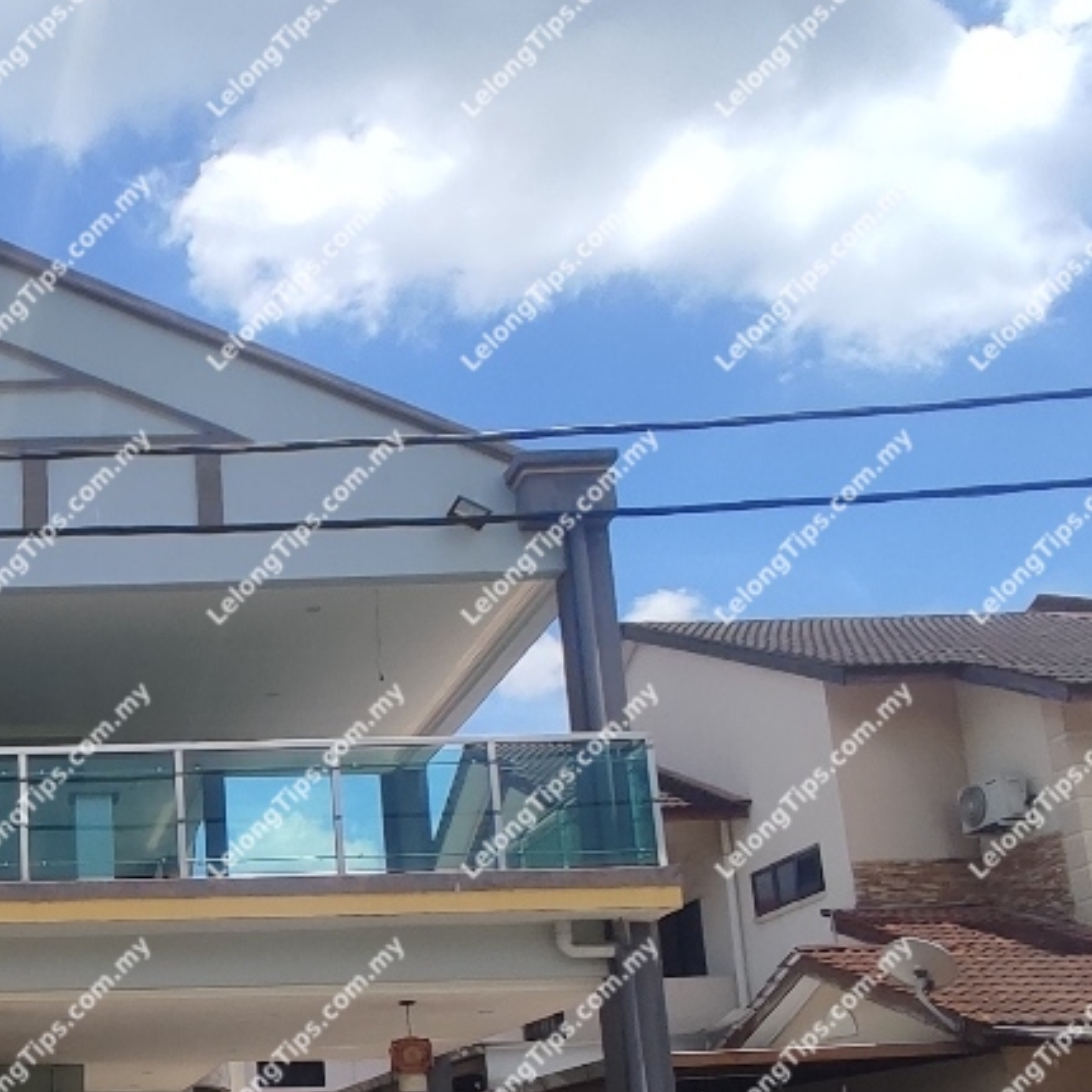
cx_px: -211
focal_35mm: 36
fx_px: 1285
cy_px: 933
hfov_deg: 36.1
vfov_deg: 43.0
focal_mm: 1.65
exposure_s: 1/1576
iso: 50
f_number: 2.2
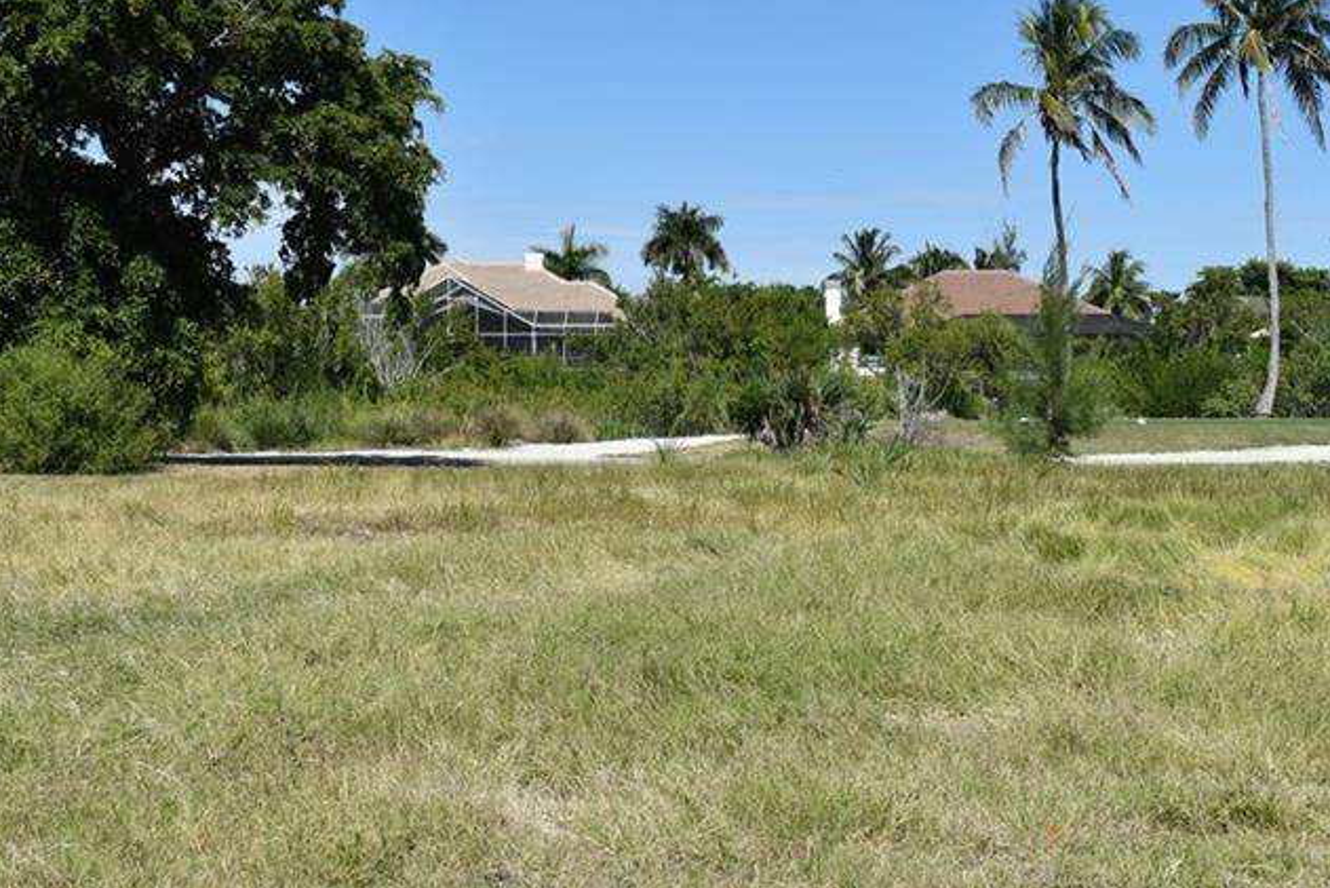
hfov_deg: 33.0
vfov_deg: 22.3
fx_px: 2247
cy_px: 329
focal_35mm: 61
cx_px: 691
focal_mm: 25
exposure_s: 1/320
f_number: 8
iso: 100
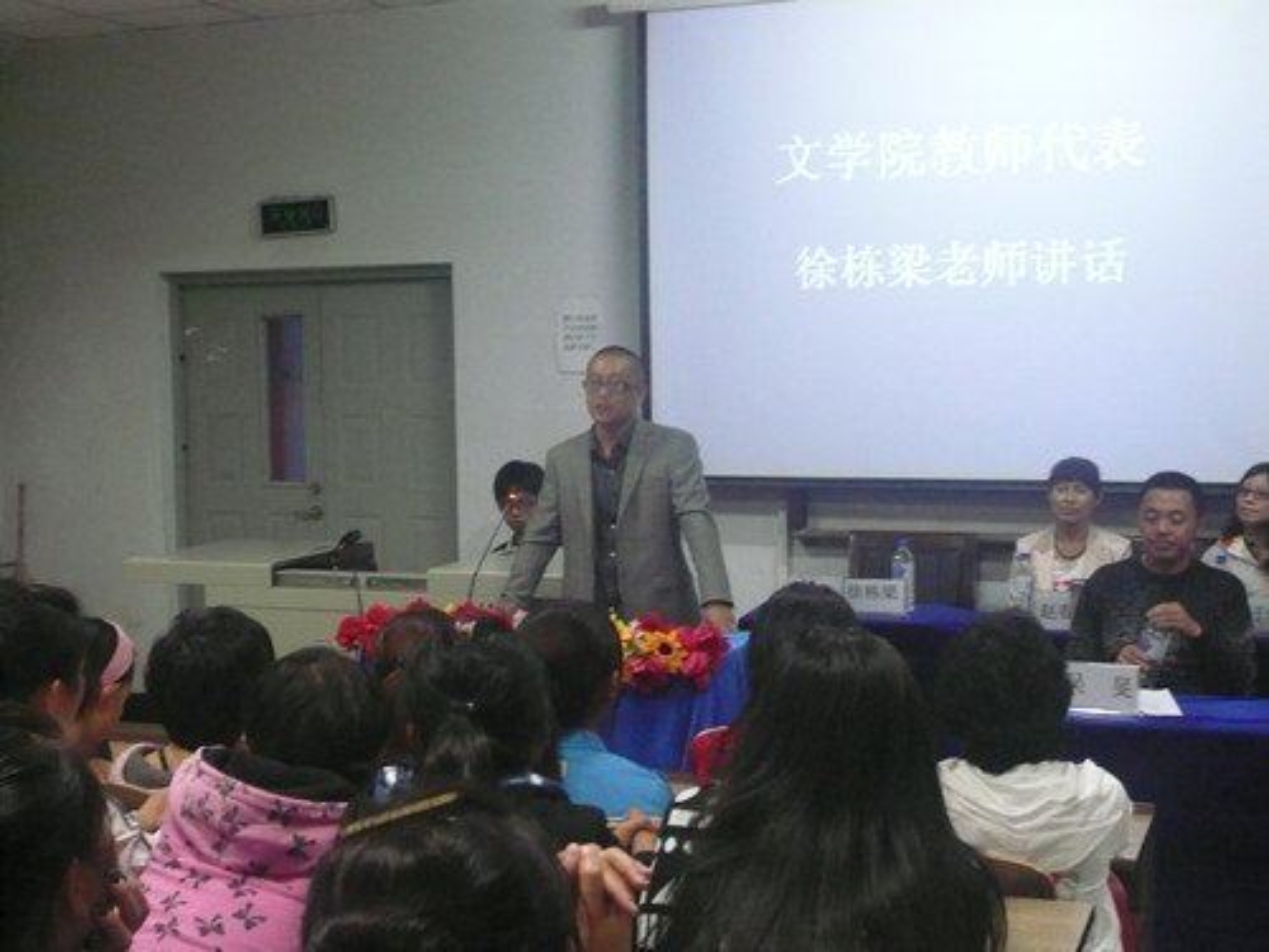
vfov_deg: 29.7
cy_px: 476
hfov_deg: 38.9
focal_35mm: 49
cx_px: 634
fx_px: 1796
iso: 400
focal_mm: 8.1
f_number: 3.6
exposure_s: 1/10
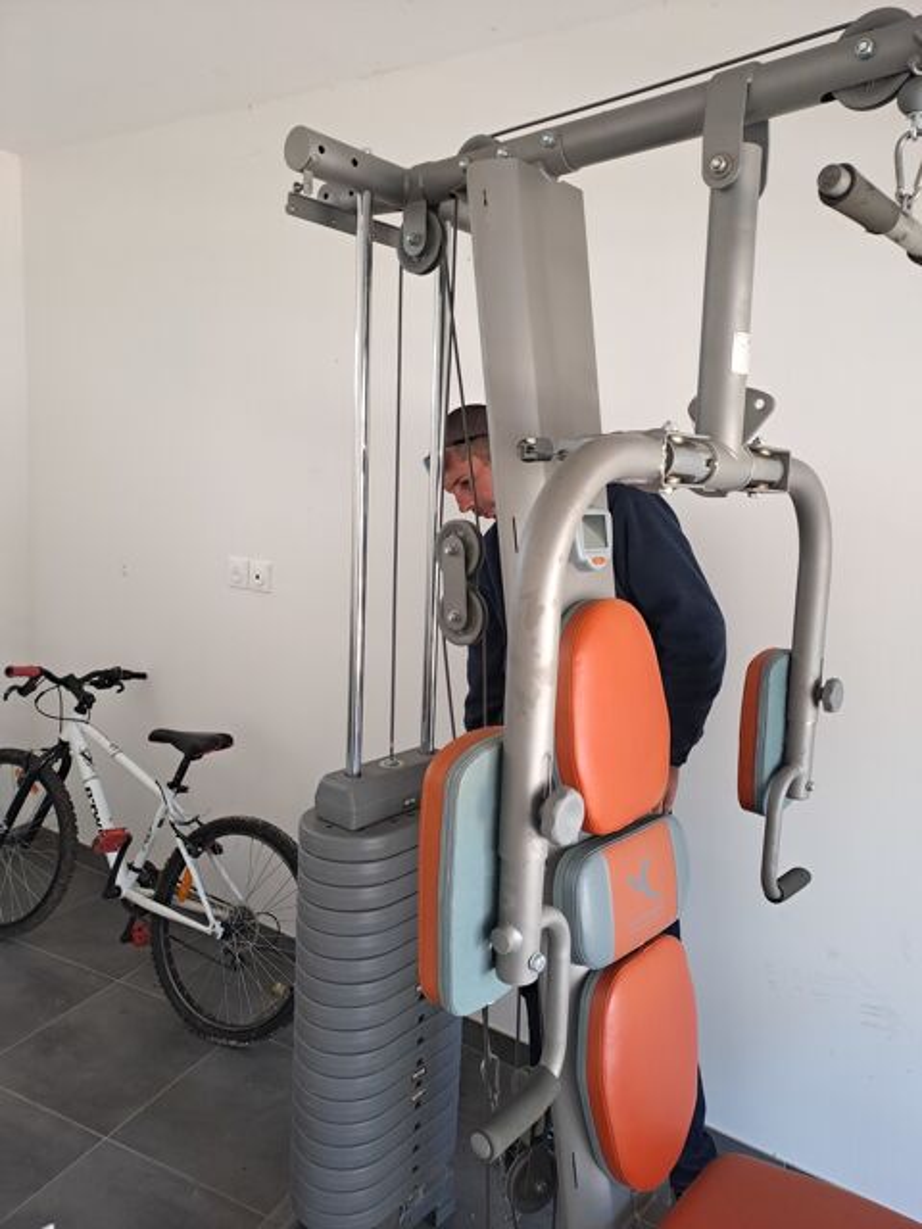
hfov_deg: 54.9
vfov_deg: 69.4
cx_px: 461
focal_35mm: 25
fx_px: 888
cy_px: 614
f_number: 1.8
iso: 80
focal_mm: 4.65
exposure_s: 1/50
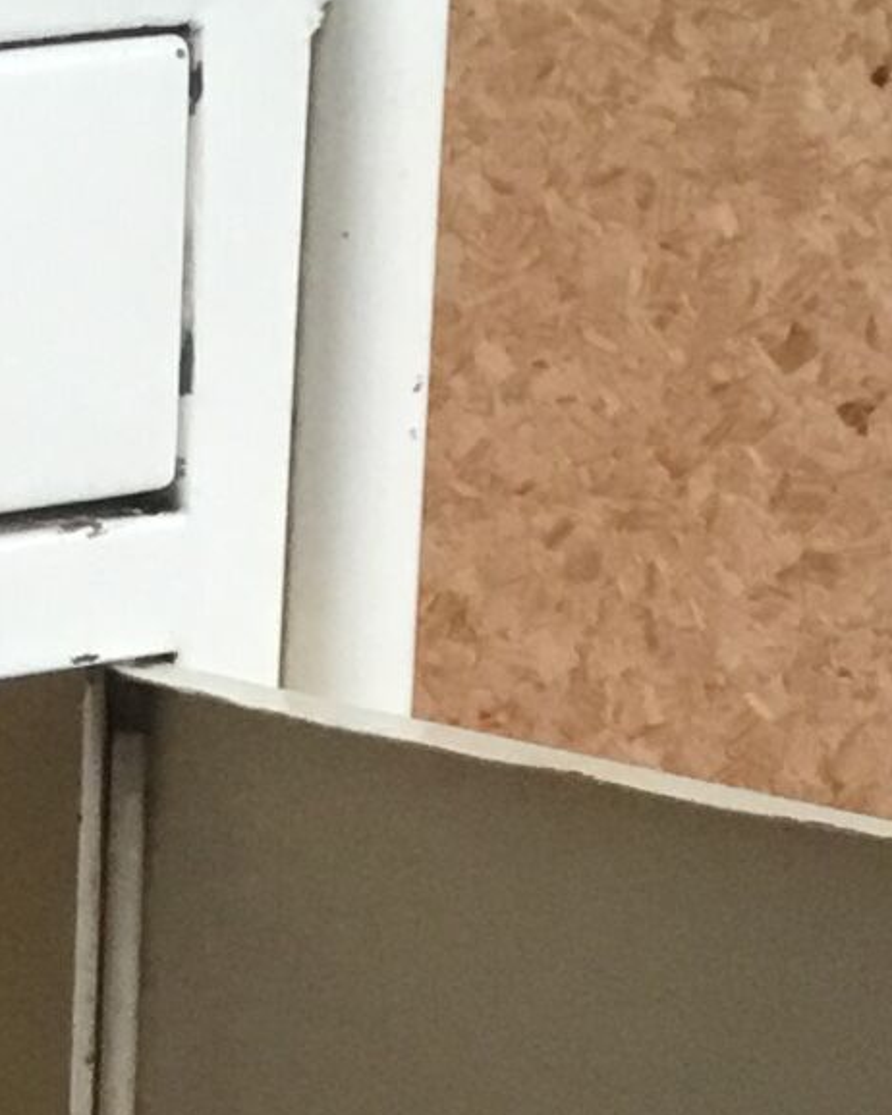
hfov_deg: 8.7
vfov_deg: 10.9
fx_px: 5646
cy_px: 1649
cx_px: -575
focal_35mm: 171
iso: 64
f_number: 2.4
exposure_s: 1/33
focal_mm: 3.3
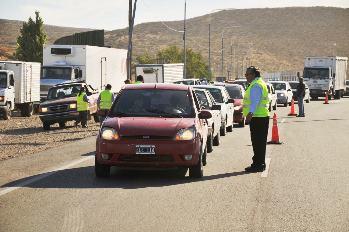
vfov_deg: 12.1
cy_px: 116
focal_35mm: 112
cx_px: 174
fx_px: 1089
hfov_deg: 18.2
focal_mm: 75
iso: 200
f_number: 5.6
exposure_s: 1/1250
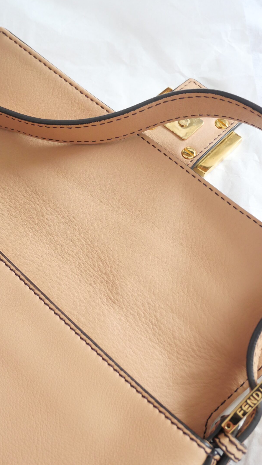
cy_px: 237
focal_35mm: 39
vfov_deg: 51.6
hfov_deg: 30.4
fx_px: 482
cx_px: 155
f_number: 3.7
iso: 1250
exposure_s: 1/60
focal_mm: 15
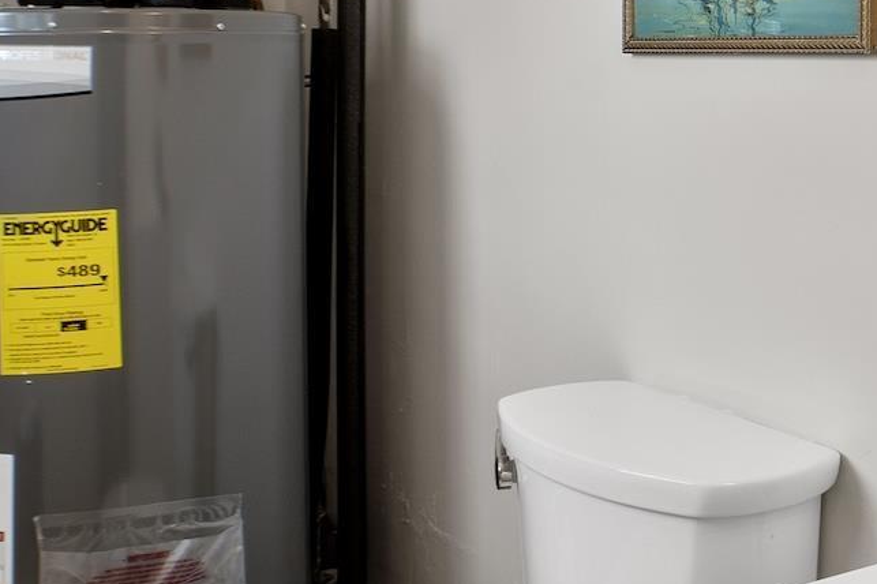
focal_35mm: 56
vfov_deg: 23.3
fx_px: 1363
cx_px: 708
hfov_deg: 34.5
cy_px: 17
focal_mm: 12
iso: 160
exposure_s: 1/4
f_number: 10
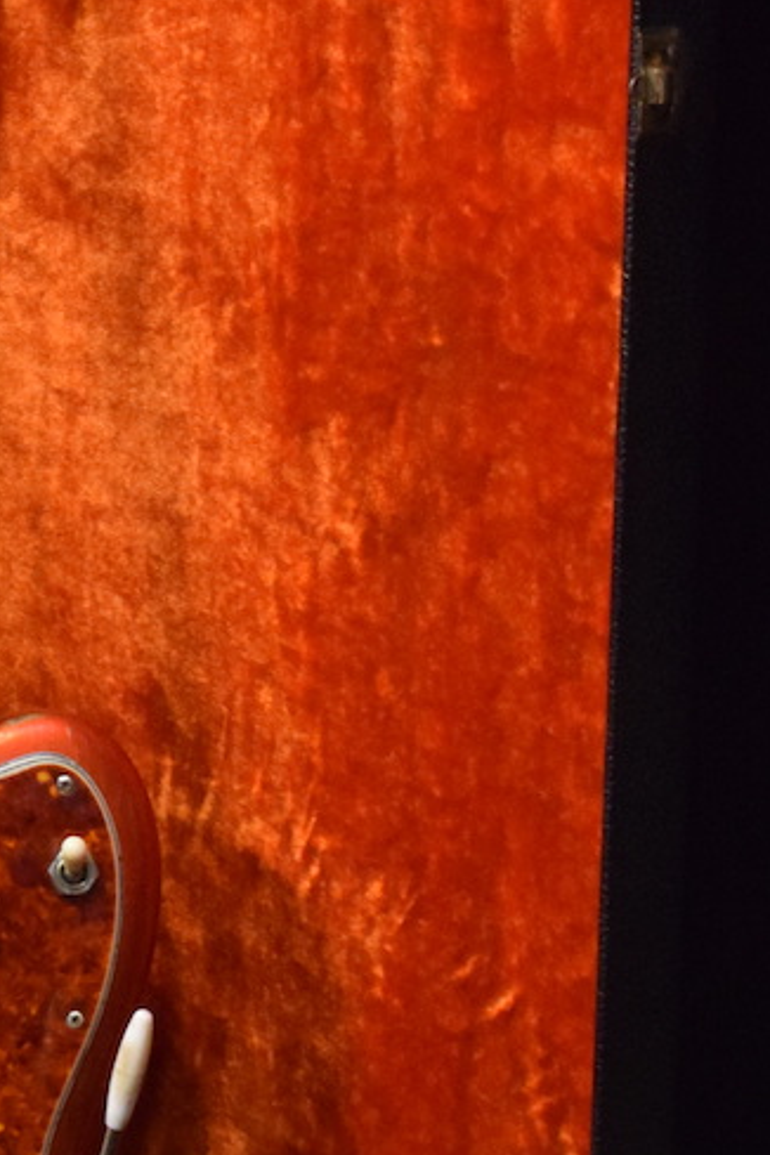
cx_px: -194
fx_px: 4427
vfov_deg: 14.8
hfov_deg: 9.8
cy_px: 383
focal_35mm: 138
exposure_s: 1/60
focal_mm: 30
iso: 3200
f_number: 4.2
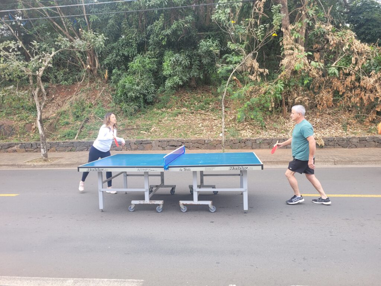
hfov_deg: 67.3
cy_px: 143
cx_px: 190
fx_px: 286
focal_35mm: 26
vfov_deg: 53.1
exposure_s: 1/169
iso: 40
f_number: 1.8
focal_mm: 5.4
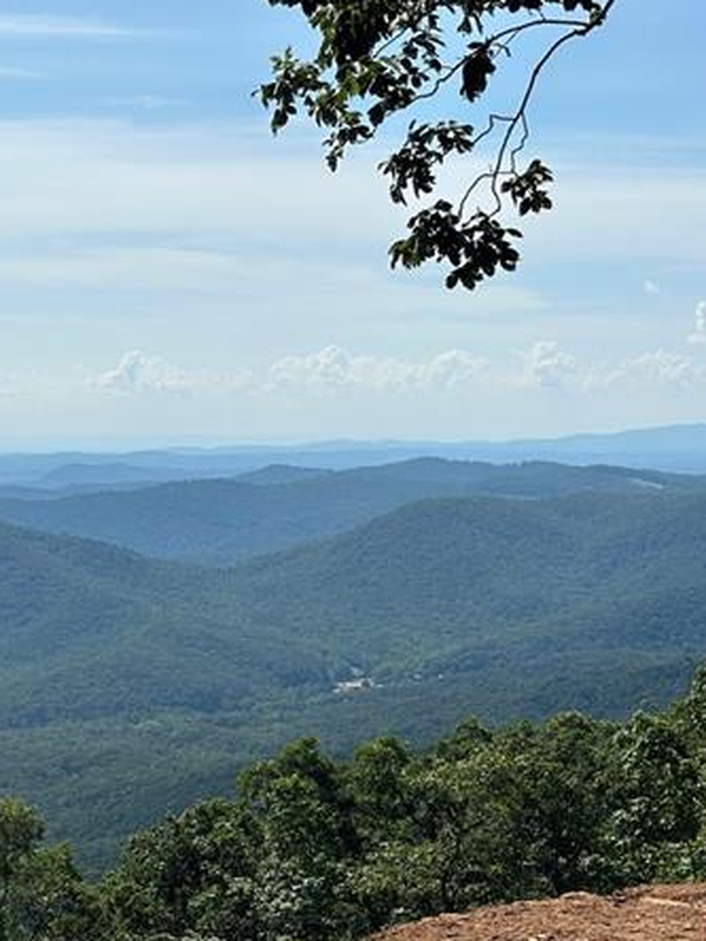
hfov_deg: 17.7
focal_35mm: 83
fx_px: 2257
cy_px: 500
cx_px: 218
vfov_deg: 23.6
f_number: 1.78
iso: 64
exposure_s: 1/8929
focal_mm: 6.86
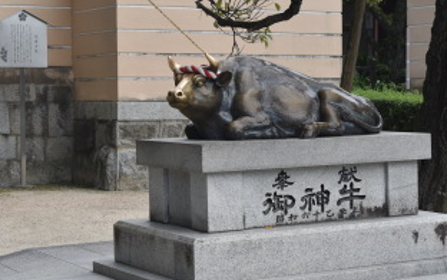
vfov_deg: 13.9
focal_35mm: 94
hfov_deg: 22.1
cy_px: 141
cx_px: 272
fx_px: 1145
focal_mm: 48
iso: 200
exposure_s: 1/250
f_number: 8
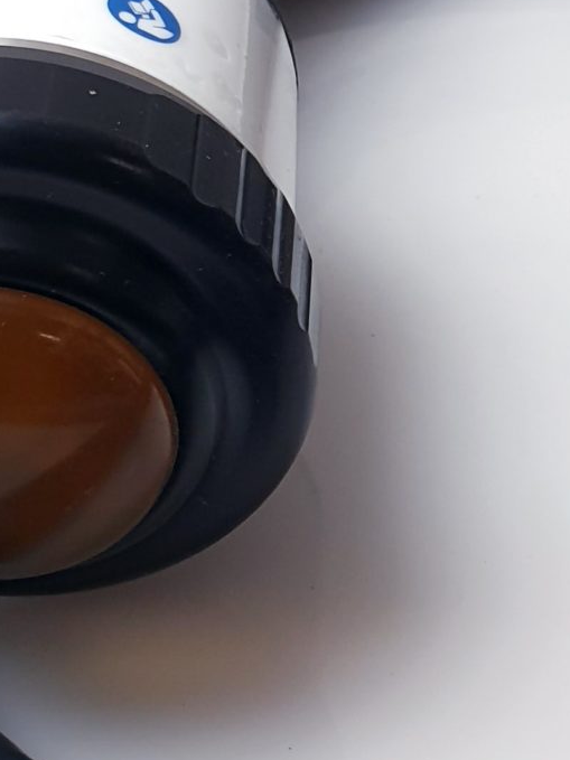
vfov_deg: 19.9
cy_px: 221
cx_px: 513
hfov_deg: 14.9
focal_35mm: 98
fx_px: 2152
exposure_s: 1/50
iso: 80
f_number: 2.4
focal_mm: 4.3
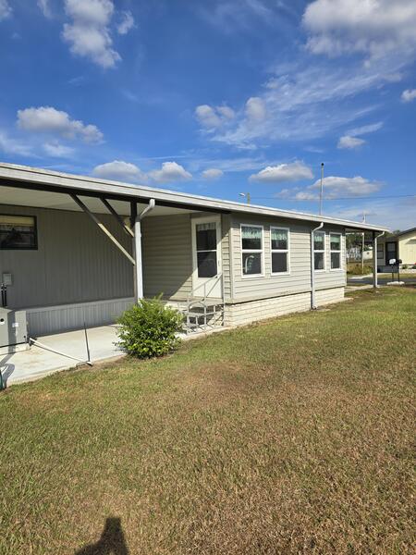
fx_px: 369
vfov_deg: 73.9
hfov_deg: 58.9
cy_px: 278
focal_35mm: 23
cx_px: 208
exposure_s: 1/1087
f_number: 1.7
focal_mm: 6.3
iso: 12
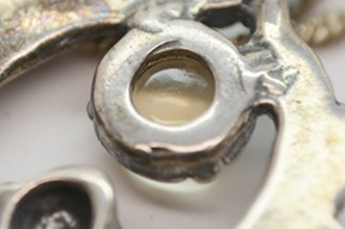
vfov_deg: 6.8
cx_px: 165
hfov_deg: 10.2
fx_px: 1937
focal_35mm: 202
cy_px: 51
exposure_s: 1/125
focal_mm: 55
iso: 320
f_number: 5.6
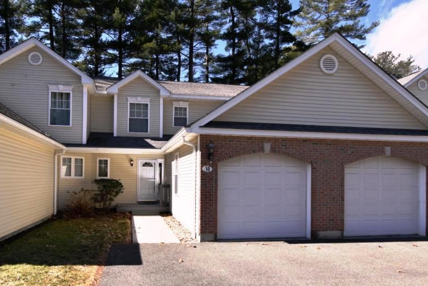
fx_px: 265
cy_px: 177
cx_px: 168
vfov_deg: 56.0
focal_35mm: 22
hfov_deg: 76.7
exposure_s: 1/250
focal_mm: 11.5
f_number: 8
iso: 125
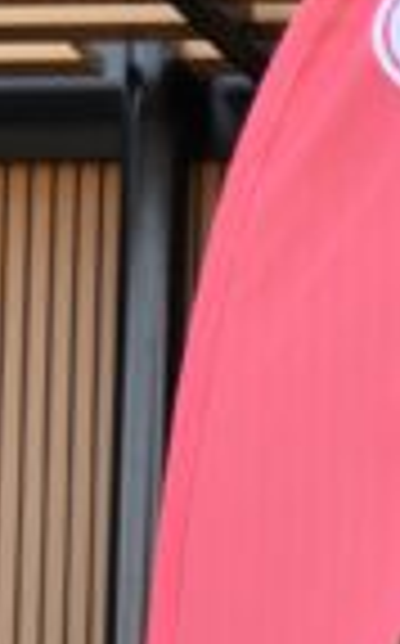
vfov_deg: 8.7
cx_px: 1560
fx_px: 4216
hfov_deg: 4.9
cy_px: 590
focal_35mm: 241
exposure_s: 1/1250
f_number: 4
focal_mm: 44
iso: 1000
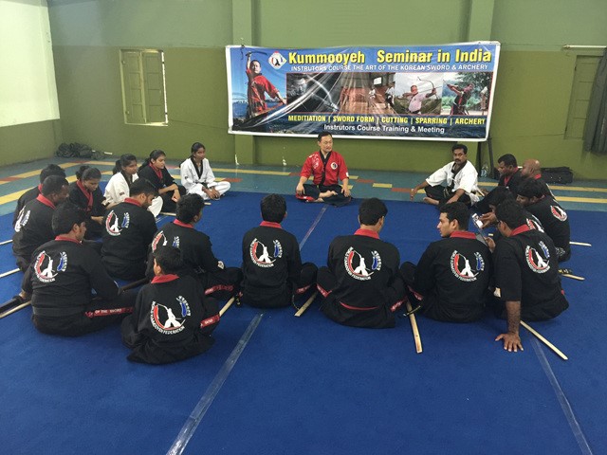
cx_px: 304
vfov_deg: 48.2
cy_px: 228
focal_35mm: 29
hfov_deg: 61.7
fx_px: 509
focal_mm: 4.15
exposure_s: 1/10
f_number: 2.2
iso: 125
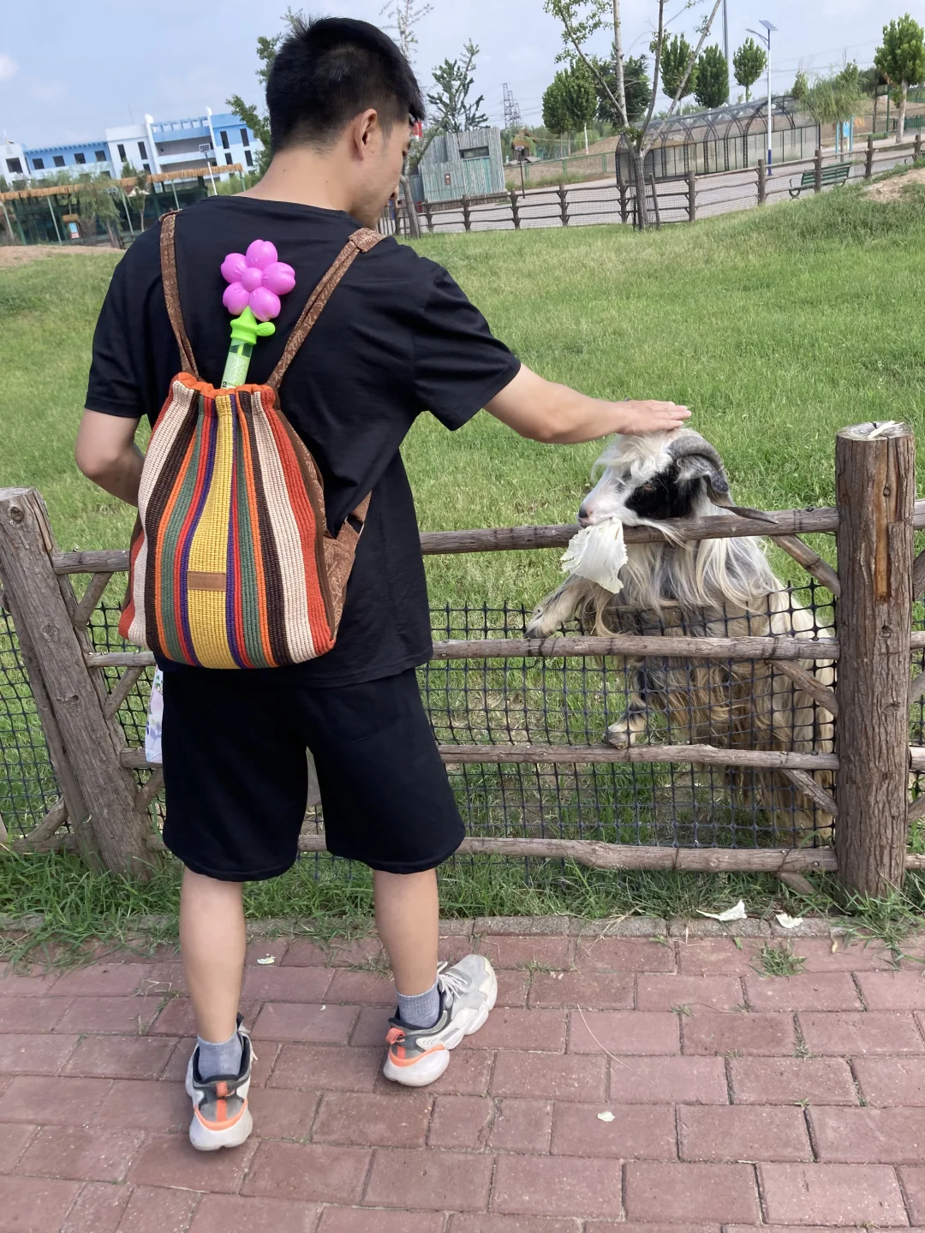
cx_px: 462
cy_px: 616
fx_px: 998
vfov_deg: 63.4
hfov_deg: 49.7
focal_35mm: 28
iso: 20
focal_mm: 3.99
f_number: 1.8
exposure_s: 1/727
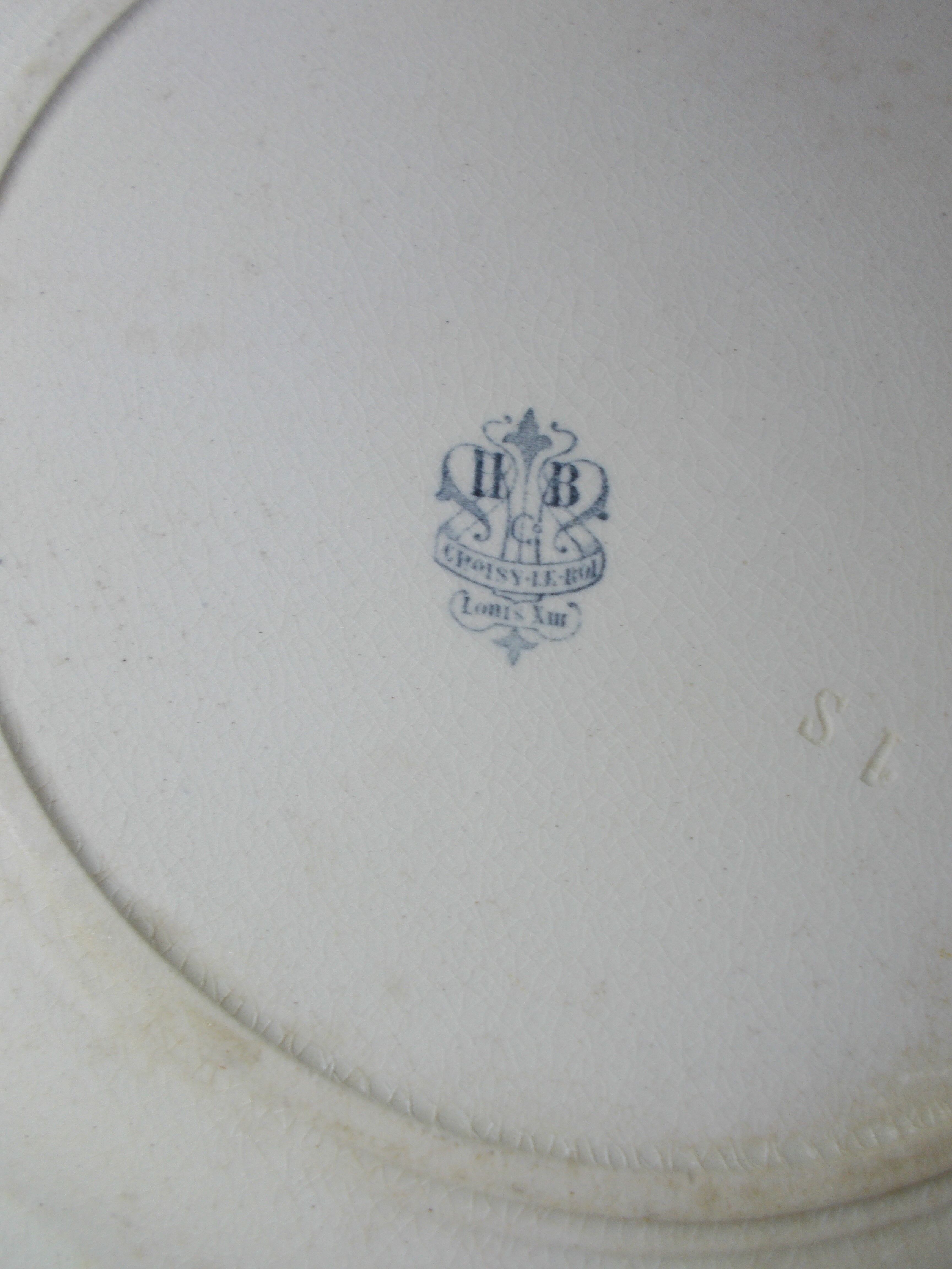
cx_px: 476
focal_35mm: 30
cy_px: 634
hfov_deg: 46.8
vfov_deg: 60.0
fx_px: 1100
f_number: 3.4
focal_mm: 5.3
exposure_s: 1/30
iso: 80
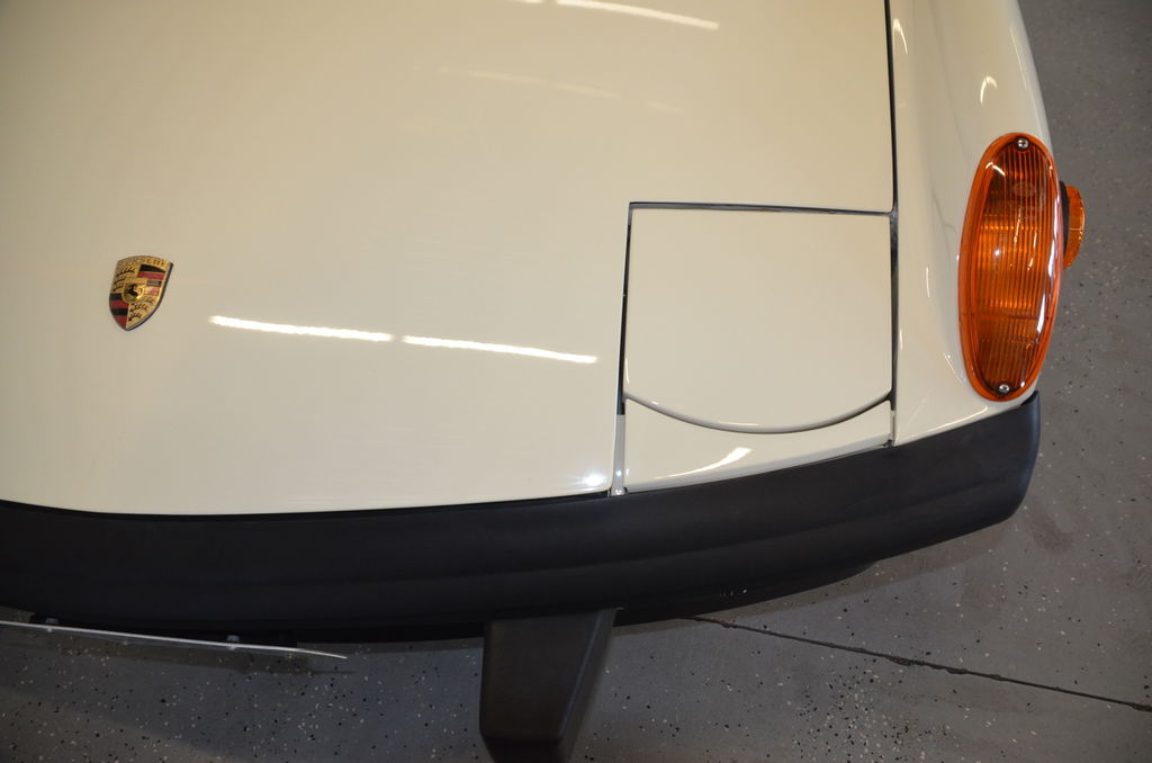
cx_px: 576
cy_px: 382
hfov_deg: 67.5
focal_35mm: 27
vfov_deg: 47.7
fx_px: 862
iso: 1400
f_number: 3.5
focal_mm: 18
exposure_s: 1/60
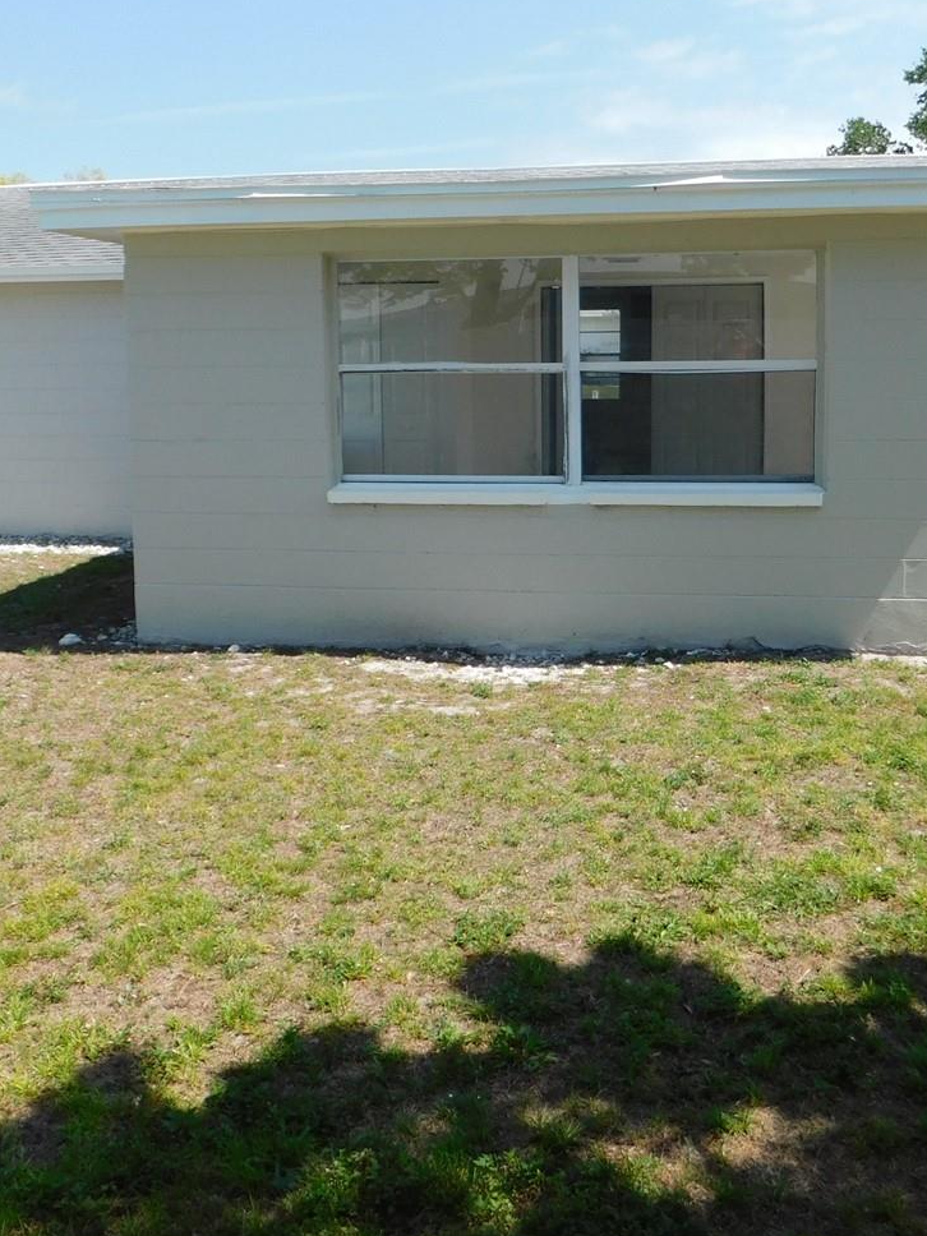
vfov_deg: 48.6
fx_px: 1357
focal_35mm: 38
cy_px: 484
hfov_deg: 37.7
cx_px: 488
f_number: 3
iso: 125
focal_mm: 4
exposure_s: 1/1250
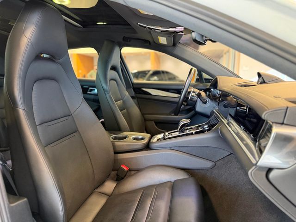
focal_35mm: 24
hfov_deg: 71.6
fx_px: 205
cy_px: 111
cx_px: 148
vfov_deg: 56.8
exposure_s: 1/60
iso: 500
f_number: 1.78
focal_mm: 6.76
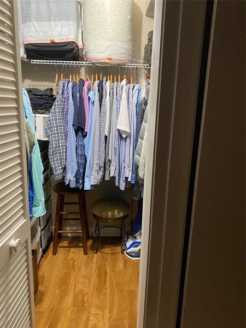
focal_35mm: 26
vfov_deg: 67.3
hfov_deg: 53.1
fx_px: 246
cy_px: 164
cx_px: 123
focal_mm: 4.25
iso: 400
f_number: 1.8
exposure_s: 1/60
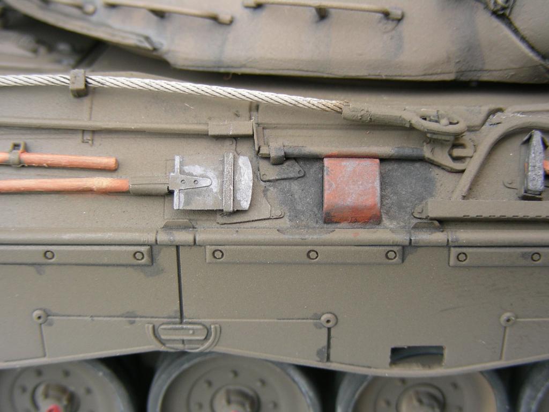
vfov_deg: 25.2
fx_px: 920
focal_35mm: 58
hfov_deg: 33.2
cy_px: 206
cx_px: 274
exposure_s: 1/16.5
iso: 50
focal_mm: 9.7
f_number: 3.5
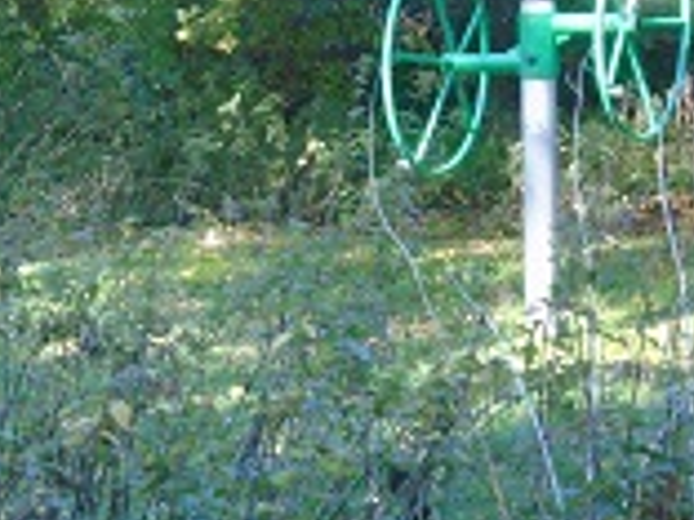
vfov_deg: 10.5
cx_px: 53
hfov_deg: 13.9
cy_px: 127
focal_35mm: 141
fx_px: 2827
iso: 800
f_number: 4.9
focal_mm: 10.2
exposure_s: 1/100
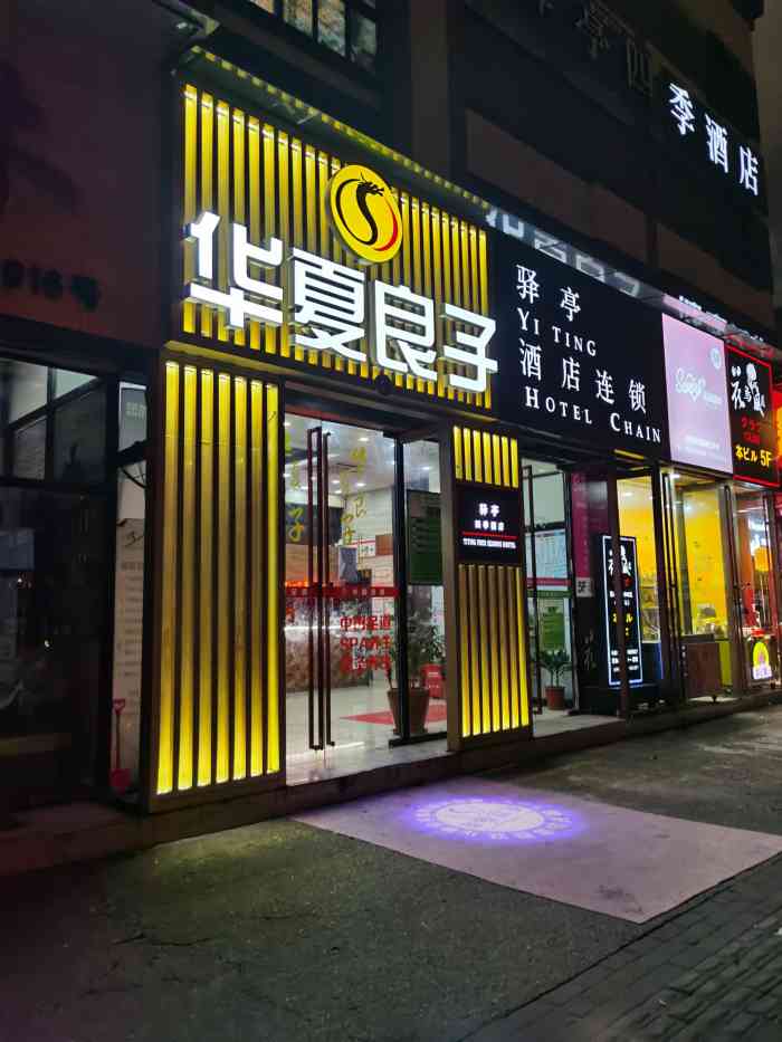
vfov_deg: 65.3
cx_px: 391
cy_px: 521
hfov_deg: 51.4
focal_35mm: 27
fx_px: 813
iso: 100
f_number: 1.6
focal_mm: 5.56
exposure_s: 1/100
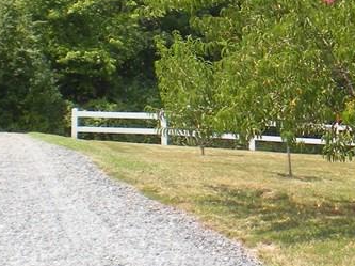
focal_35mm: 117
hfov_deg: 16.4
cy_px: 145
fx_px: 1199
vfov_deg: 12.6
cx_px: 383
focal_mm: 6.3
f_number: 4.6
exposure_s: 1/296
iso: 89
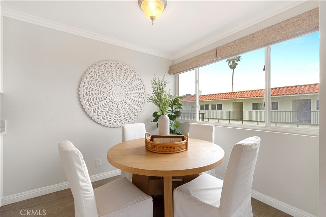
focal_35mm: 16
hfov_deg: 96.7
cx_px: 163
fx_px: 145
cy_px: 108
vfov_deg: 73.8
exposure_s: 1/30
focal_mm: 16
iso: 4000
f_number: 20
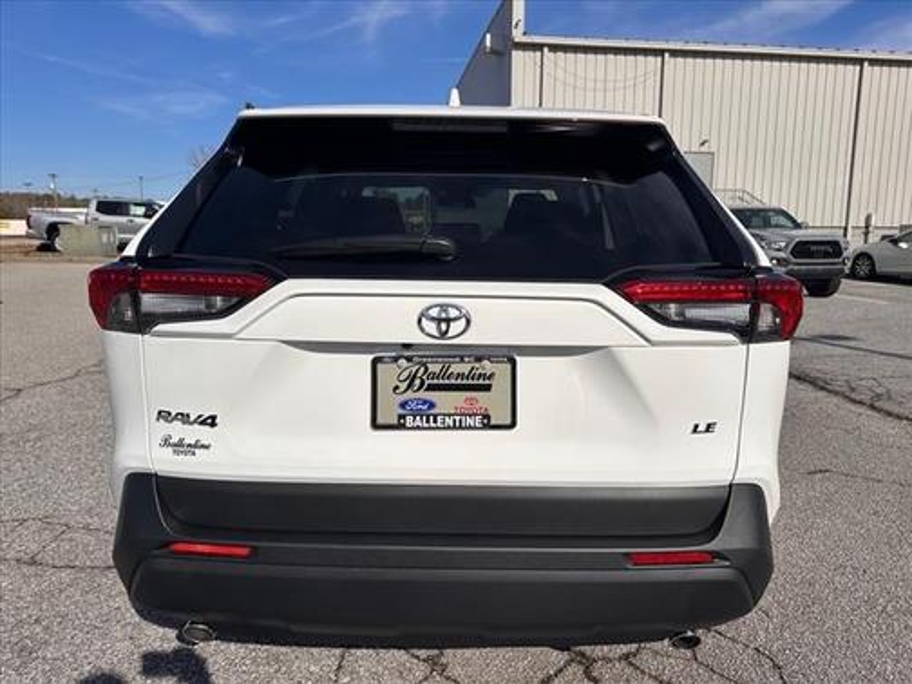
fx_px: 632
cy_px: 342
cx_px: 456
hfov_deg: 71.6
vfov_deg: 56.8
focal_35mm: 24
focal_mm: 6.86
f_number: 1.78
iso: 80
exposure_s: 1/13699
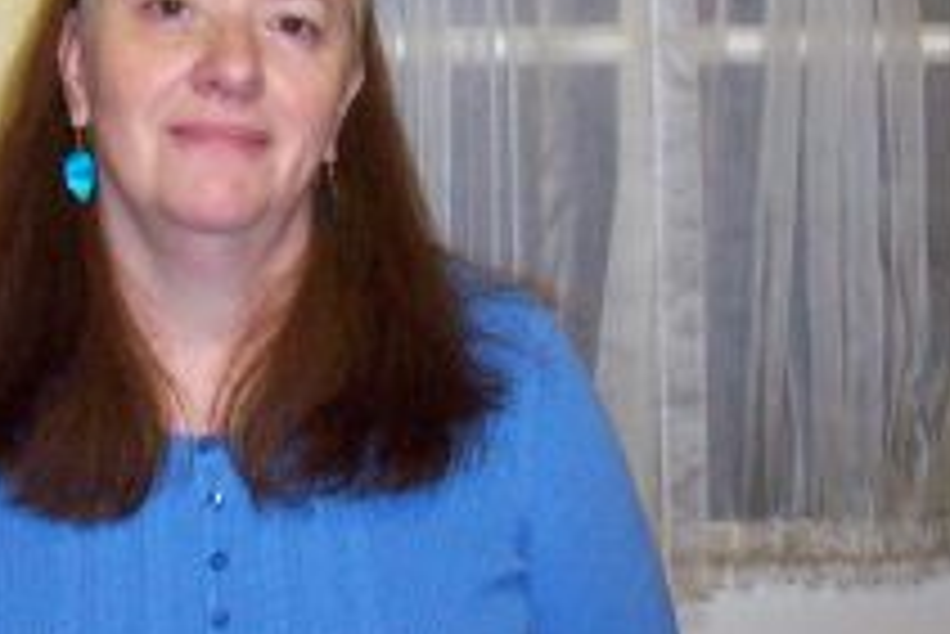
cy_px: 155
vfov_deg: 16.6
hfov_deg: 24.4
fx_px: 2165
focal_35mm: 82
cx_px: 198
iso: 200
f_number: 2.8
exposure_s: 1/64
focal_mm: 6.2
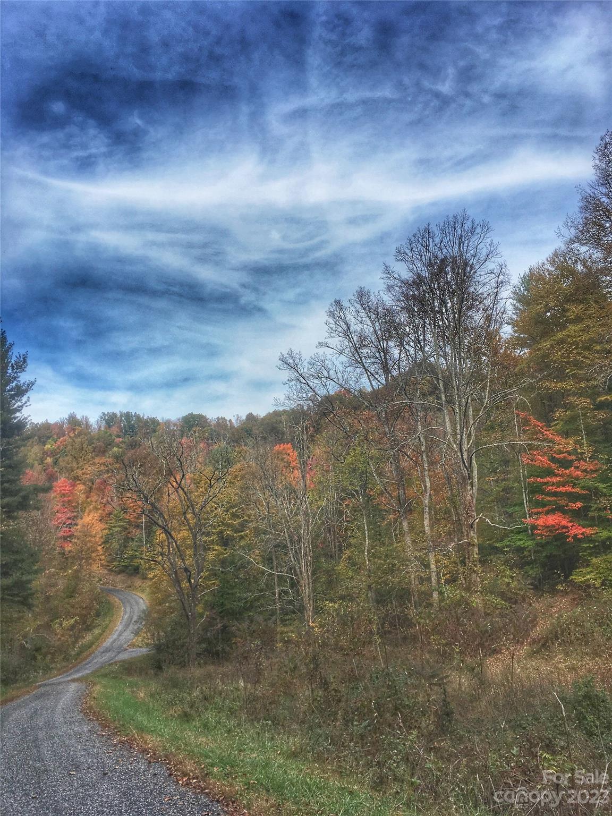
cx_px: 306
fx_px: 684
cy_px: 408
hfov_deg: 48.2
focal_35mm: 29
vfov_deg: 61.7
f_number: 2.2
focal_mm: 4.15
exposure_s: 1/1115
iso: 25
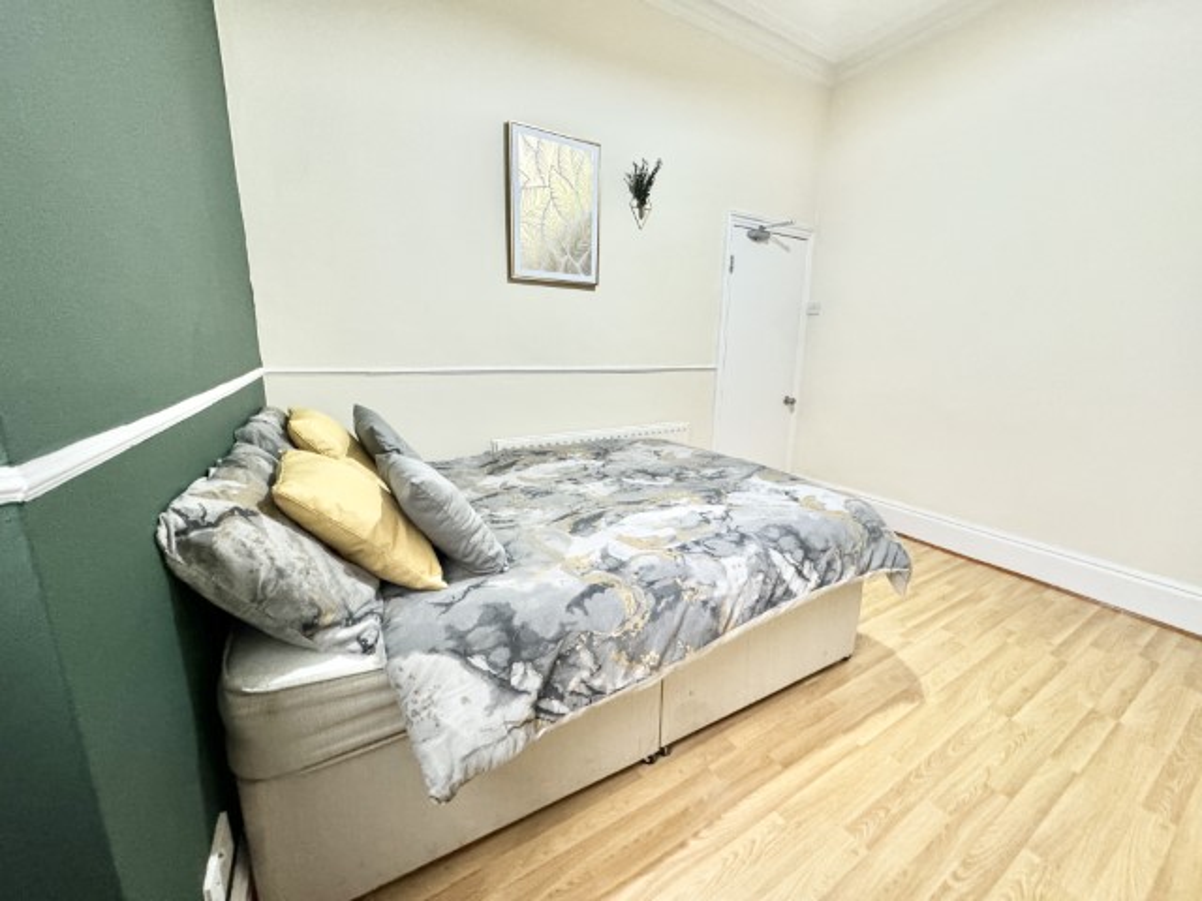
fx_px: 486
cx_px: 601
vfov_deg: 85.7
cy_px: 450
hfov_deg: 102.1
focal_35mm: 14
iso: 500
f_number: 2.2
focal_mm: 2.22
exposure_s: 1/50
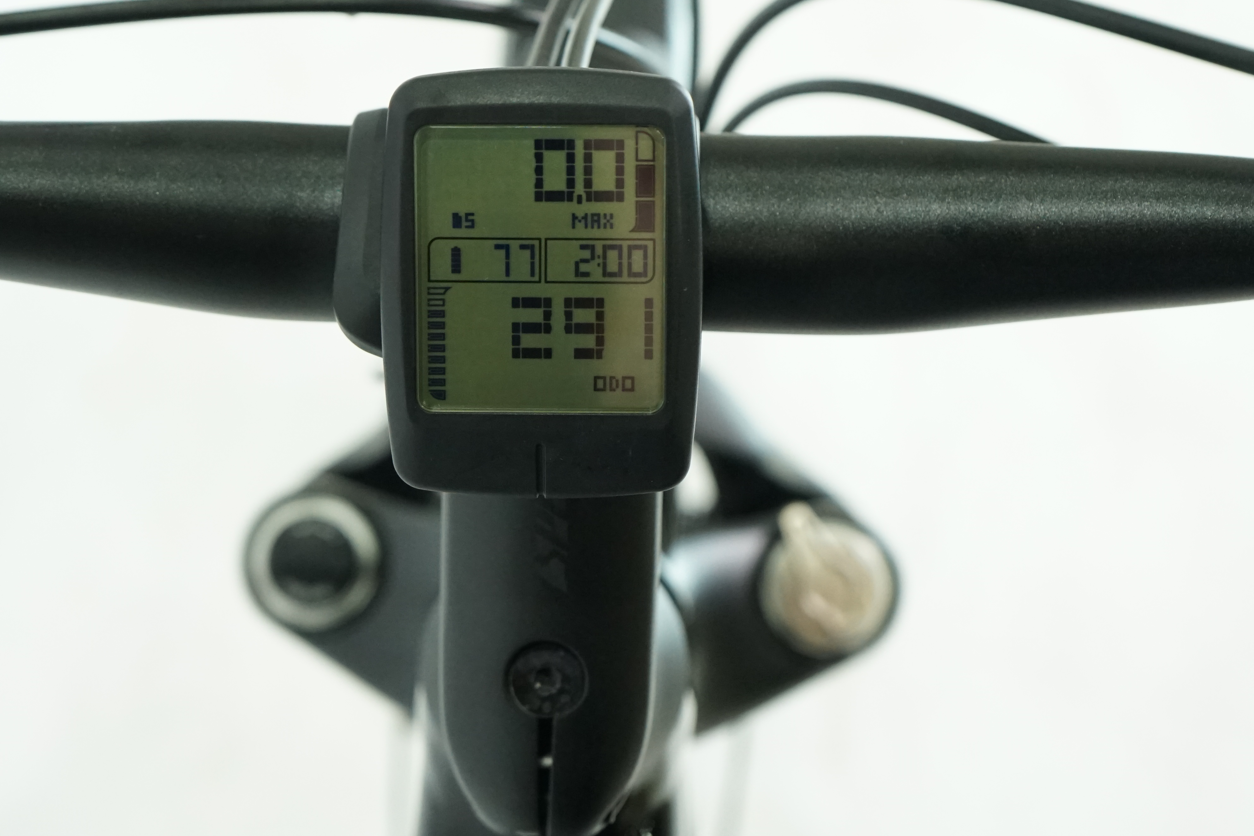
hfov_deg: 28.4
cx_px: 506
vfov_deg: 19.1
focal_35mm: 71
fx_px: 2473
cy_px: 280
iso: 2500
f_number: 5.6
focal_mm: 47
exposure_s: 1/200
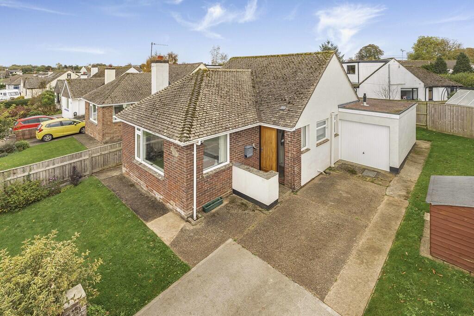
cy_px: 158
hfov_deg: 95.0
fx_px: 217
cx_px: 237
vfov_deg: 72.1
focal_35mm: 16
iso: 160
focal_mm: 16.5
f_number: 8
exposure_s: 1/60
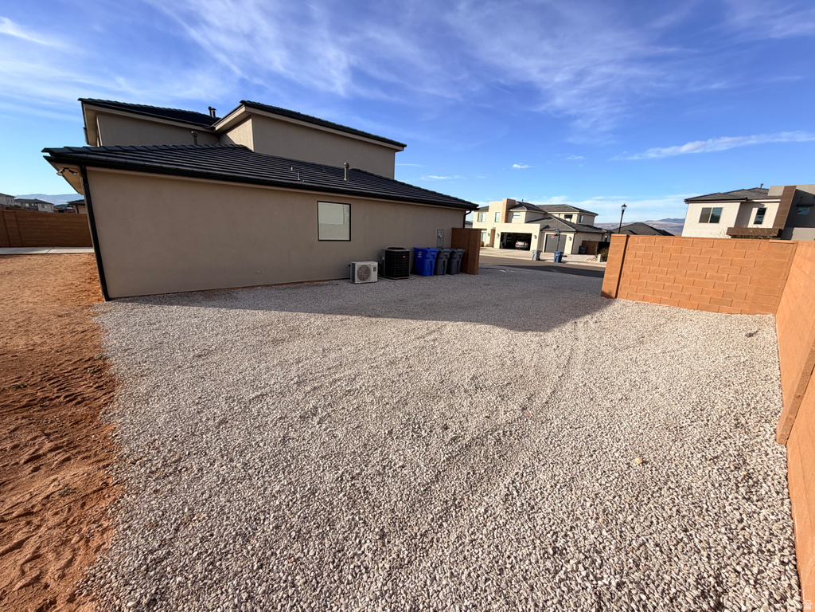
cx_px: 408
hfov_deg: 102.1
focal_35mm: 14
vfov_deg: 85.7
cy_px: 306
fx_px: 330
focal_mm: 2.22
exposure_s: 1/770
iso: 25
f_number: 2.2
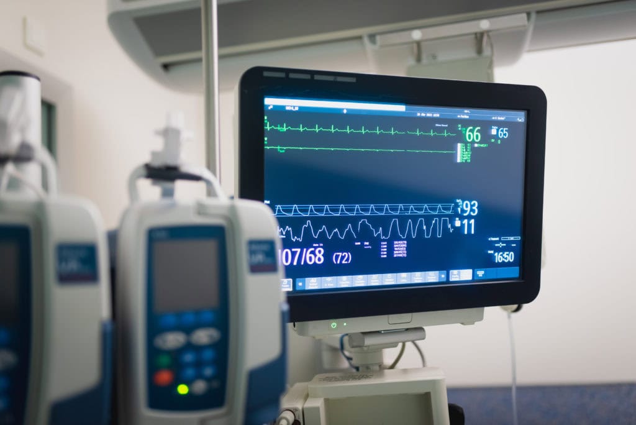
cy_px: 212
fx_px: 619
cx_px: 318
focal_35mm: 35
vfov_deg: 37.9
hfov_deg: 54.4
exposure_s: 1/80
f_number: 1.8
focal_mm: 35
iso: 800
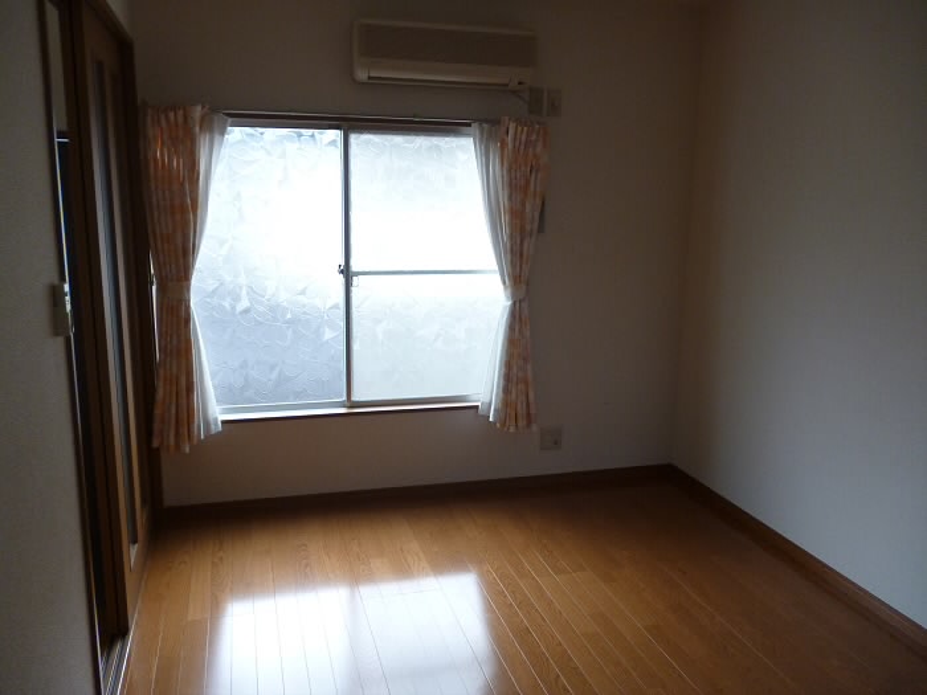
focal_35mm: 28
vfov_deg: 49.7
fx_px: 750
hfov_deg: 63.4
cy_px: 348
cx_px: 464
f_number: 3.1
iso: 250
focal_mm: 5
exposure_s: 1/60
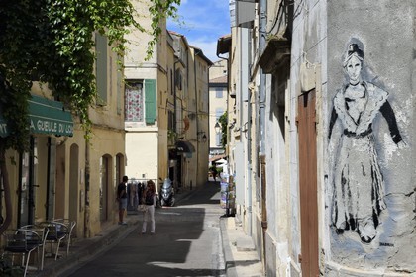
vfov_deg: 26.0
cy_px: 138
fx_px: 601
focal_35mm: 52
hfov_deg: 38.2
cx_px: 208
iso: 200
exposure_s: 1/250
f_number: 13
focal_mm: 52
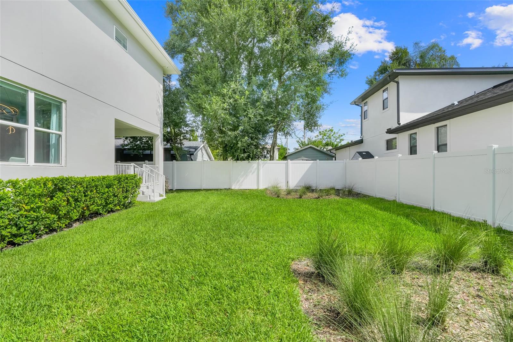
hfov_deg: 96.7
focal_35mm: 16
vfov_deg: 73.7
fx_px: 228
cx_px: 256
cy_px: 171
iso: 250
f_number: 9
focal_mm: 16
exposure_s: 1/80
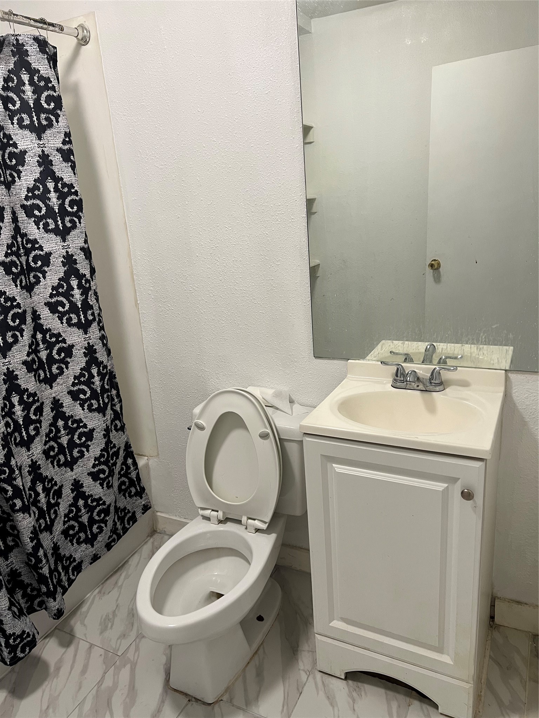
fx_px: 540
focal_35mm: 26
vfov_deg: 67.3
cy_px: 359
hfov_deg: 53.1
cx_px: 270
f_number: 1.5
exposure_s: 1/60
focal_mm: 5.7
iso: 100
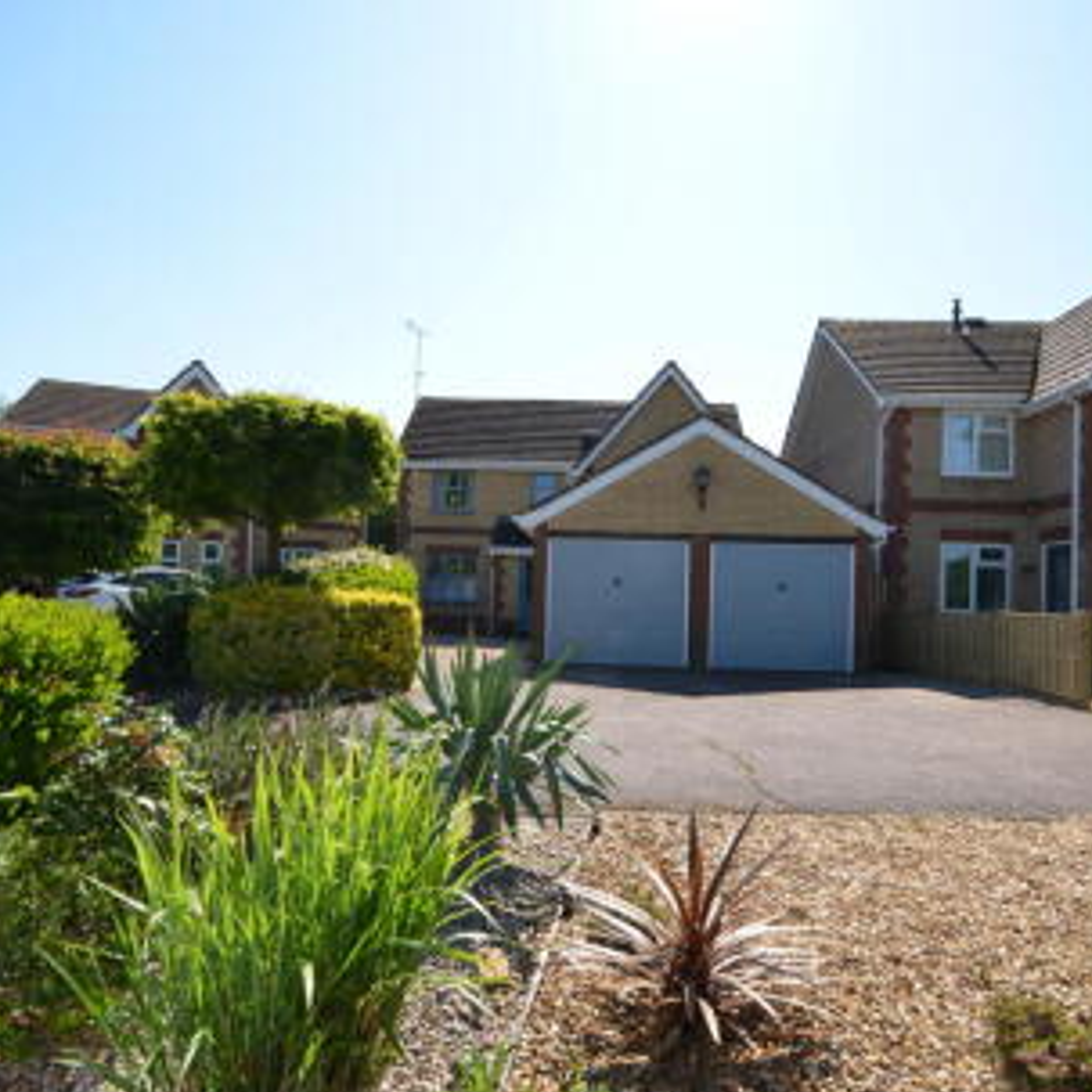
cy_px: 568
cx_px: 559
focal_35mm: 20
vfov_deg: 74.8
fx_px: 714
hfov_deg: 74.8
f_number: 7.1
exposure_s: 1/200
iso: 100
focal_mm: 10
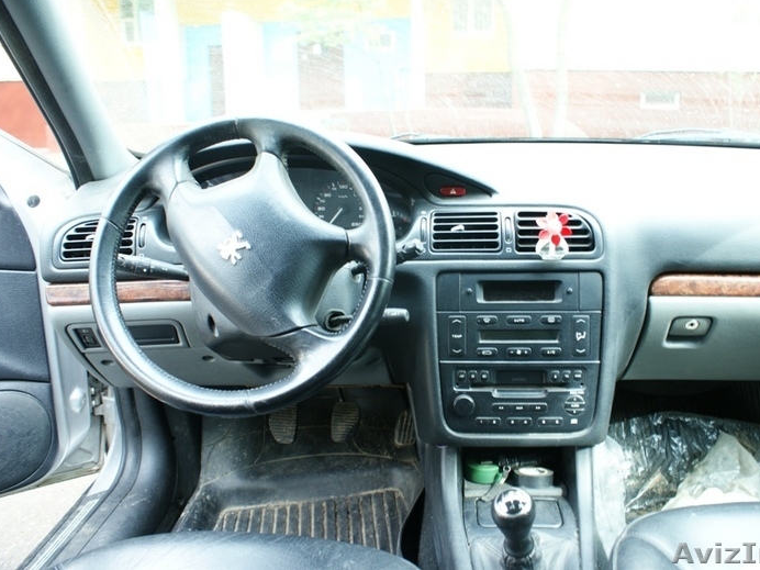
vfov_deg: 46.8
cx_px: 433
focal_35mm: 30
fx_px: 659
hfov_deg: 59.7
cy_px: 279
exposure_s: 1/30
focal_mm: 18
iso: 200
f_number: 4
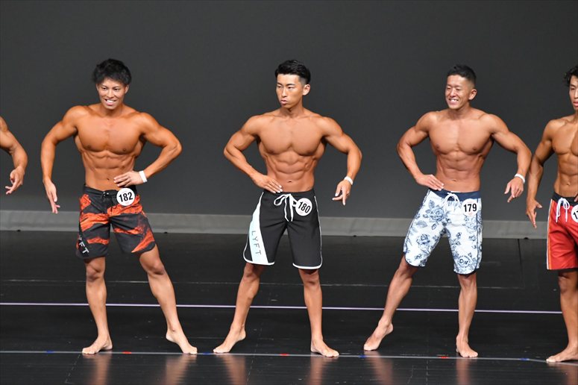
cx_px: 289
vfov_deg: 4.4
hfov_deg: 6.5
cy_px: 192
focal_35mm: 315
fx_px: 5055
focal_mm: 210
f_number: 5.6
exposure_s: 1/400
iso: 4000
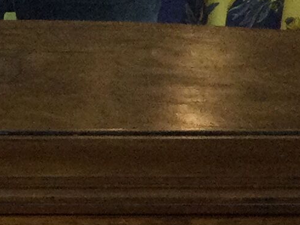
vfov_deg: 7.0
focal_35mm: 205
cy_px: 423
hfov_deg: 9.6
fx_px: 1776
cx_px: 16
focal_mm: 3.3
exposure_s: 1/33
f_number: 2.4
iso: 25
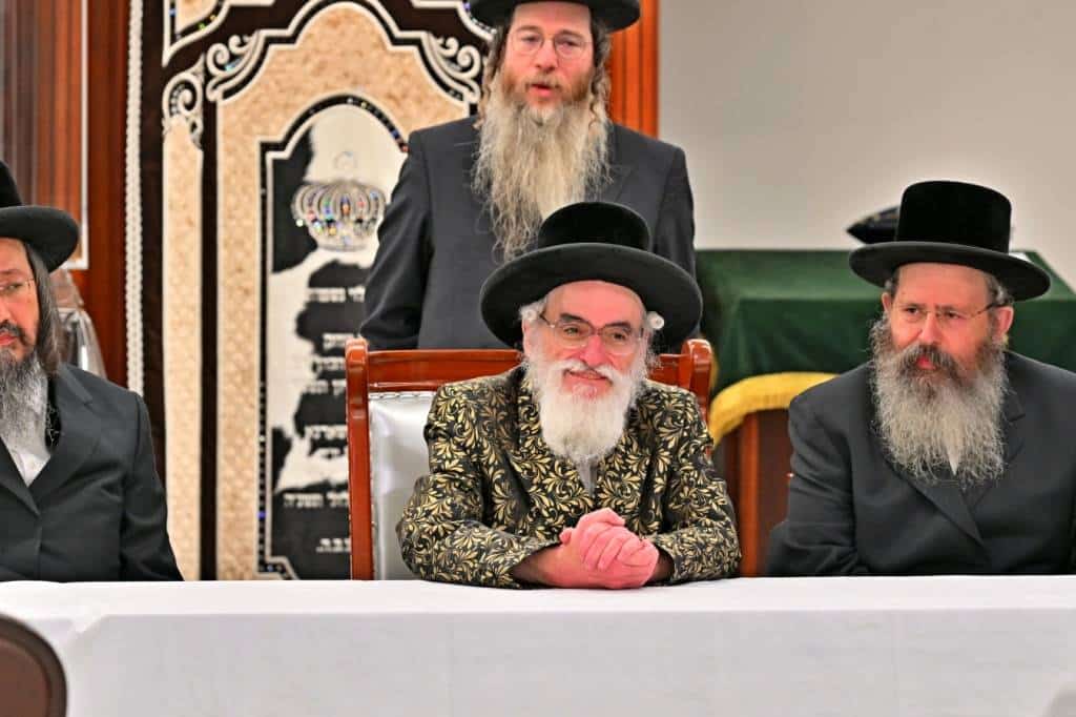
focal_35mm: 180
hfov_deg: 11.4
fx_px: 5378
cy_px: 358
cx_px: 538
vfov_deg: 7.6
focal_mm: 120
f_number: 4
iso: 640
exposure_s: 1/200
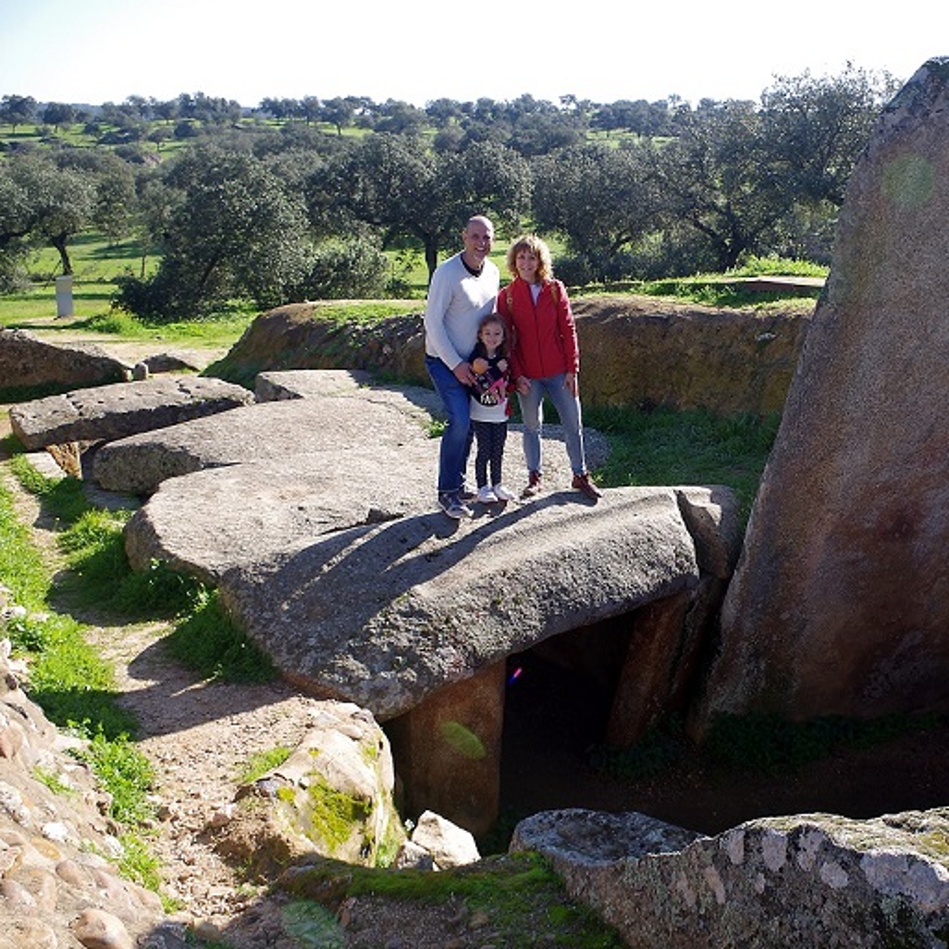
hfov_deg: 46.1
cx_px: 667
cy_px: 472
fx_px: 1086
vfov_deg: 47.2
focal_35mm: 35
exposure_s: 1/100
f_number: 7.1
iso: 100
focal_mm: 18
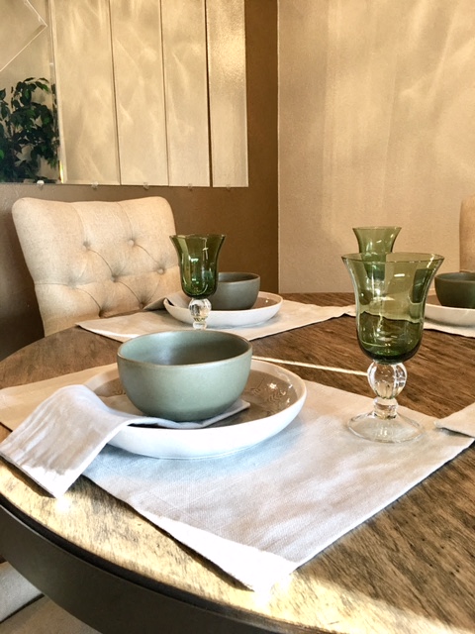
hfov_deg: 48.2
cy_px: 317
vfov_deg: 61.7
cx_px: 238
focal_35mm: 29
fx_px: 531
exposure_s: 1/15
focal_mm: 4.15
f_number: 2.2
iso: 50
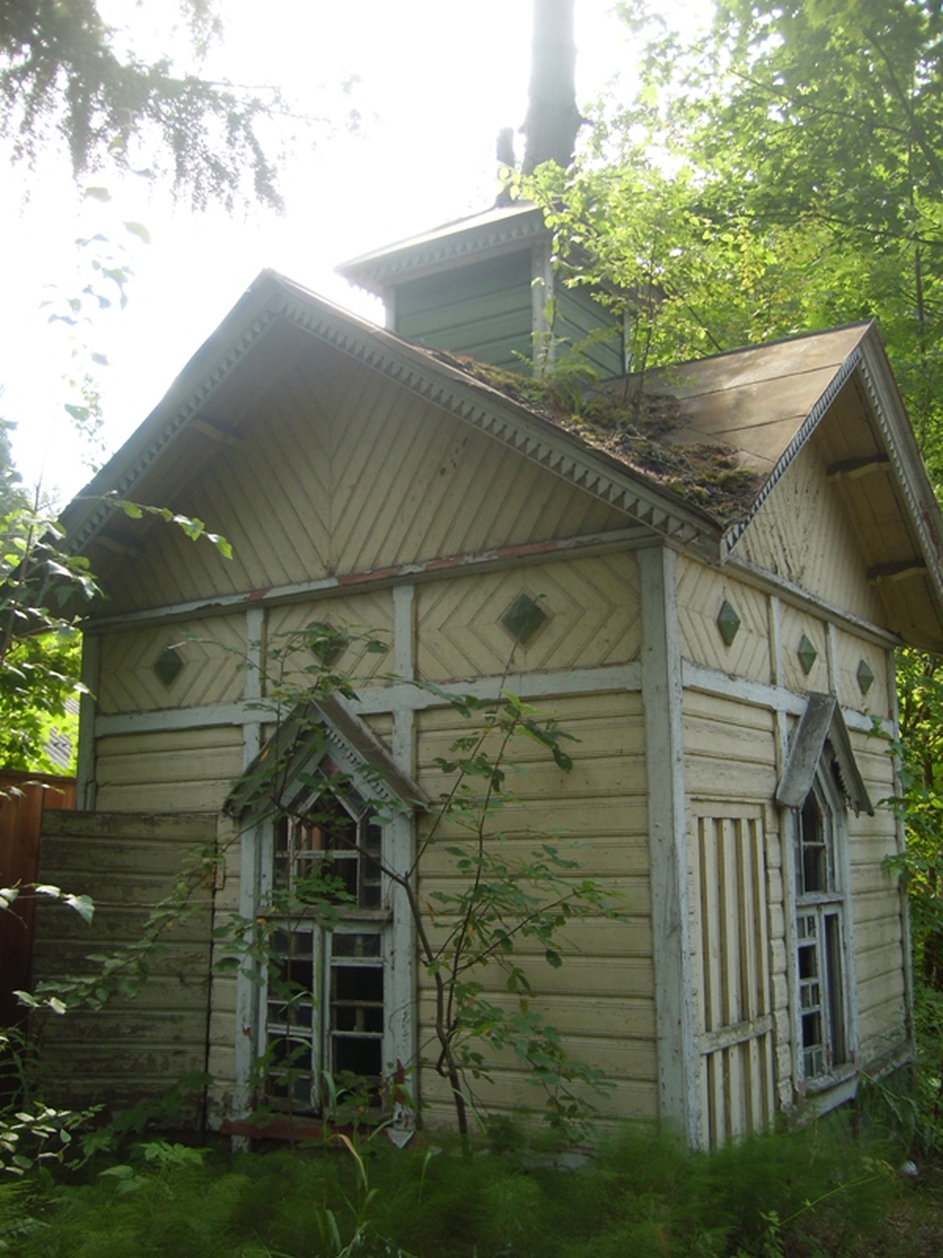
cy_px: 629
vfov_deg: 52.6
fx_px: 1271
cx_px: 472
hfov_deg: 40.7
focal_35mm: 35
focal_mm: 5.8
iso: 50
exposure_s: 1/154
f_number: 2.8
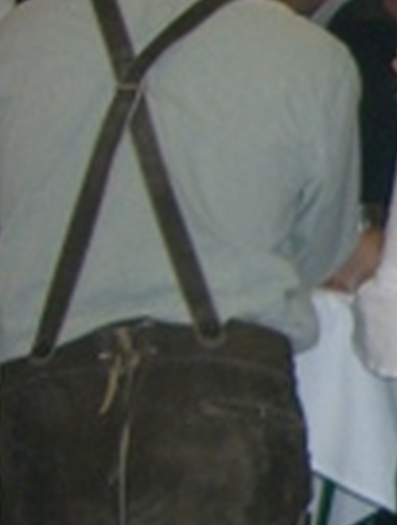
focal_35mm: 165
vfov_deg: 11.9
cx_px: 1051
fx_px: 2511
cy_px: 290
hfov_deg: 8.1
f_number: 2.7
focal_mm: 6.2
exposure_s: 1/60
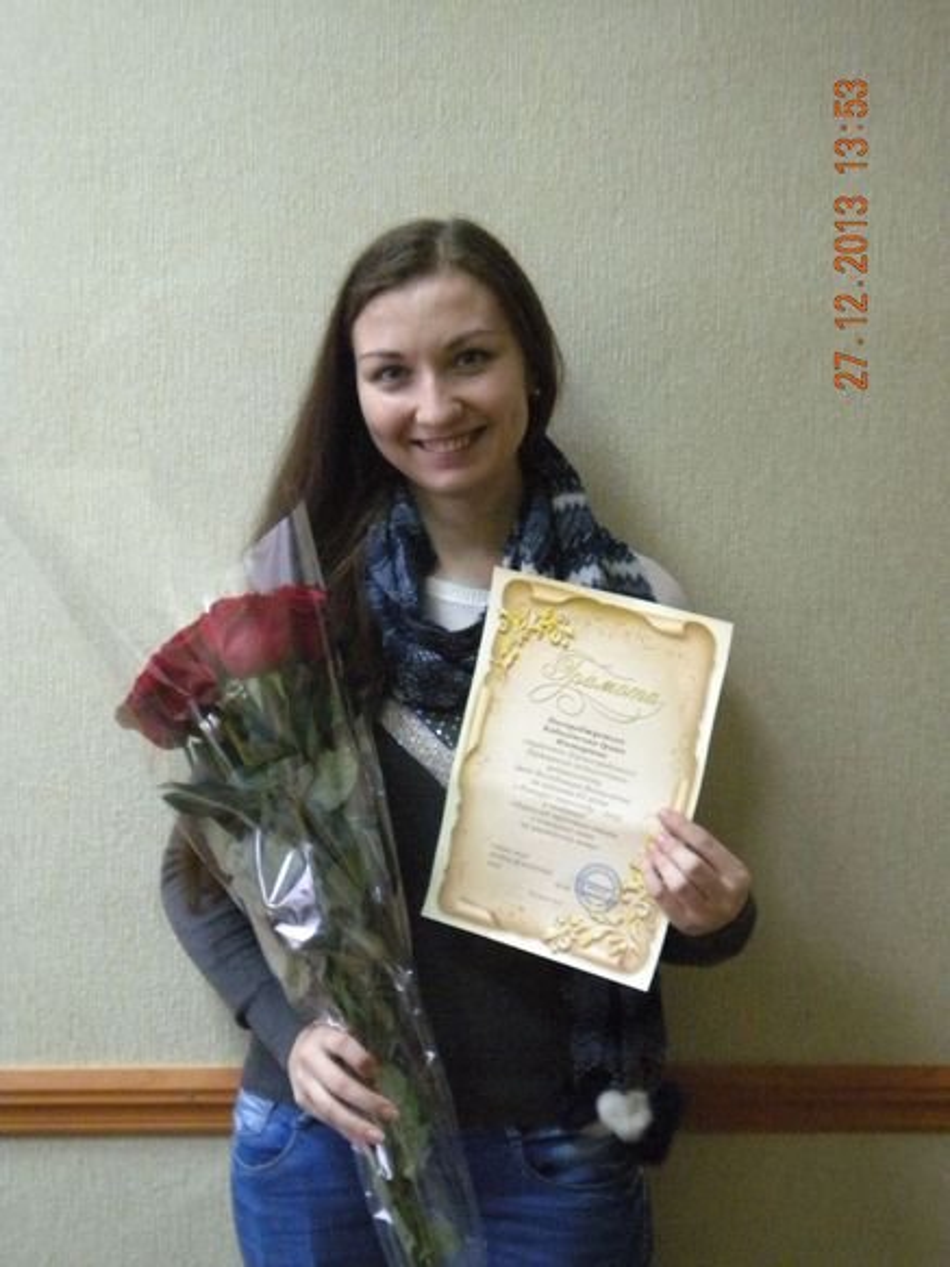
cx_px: 475
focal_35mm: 52
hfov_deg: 28.0
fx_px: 1903
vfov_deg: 36.8
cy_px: 634
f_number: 3.9
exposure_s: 1/32.4
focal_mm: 9.3
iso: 800
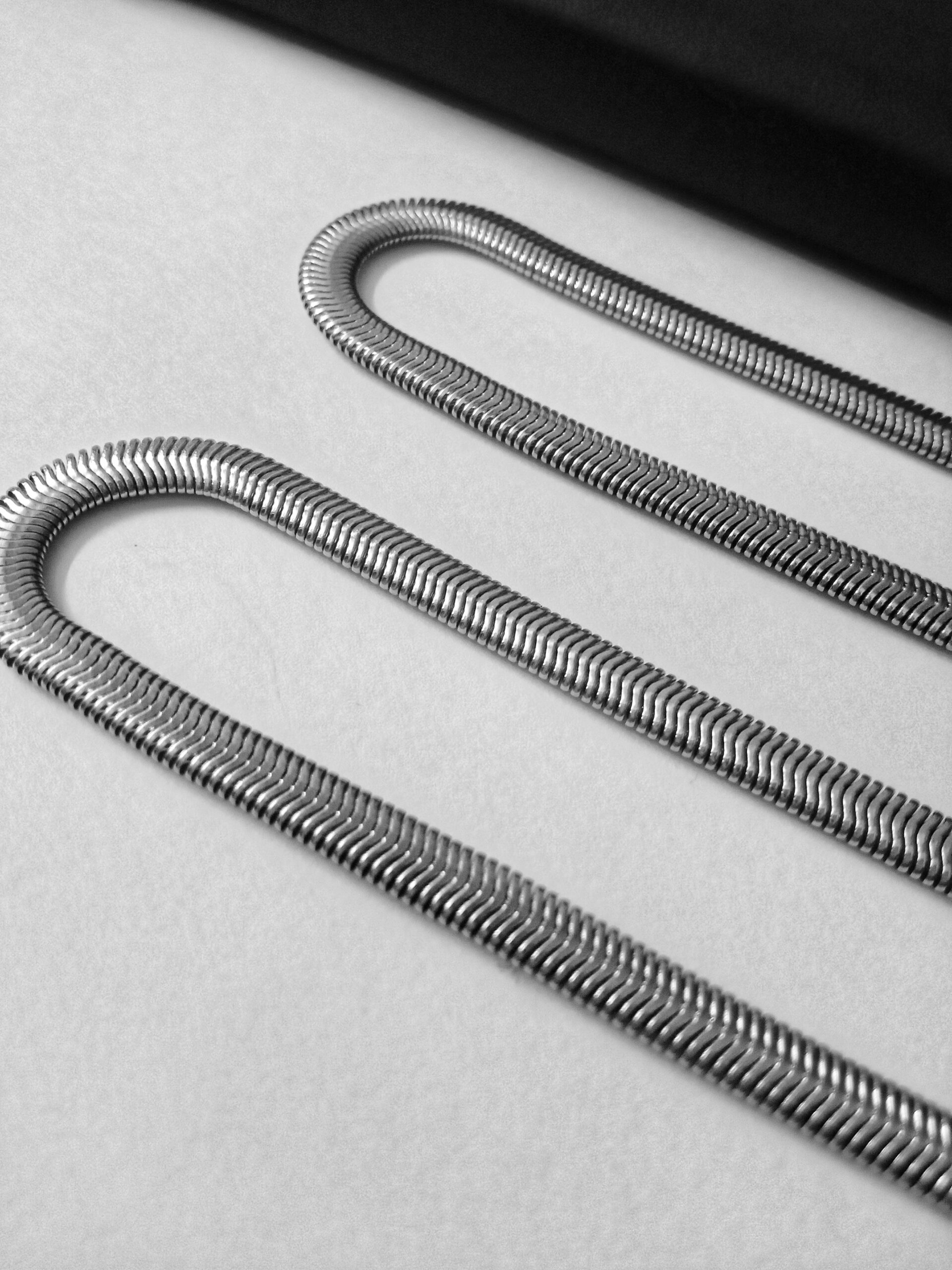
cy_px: 635
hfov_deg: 51.4
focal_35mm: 27
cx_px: 476
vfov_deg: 65.3
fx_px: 990
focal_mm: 3.79
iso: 845
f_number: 2.2
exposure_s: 1/25
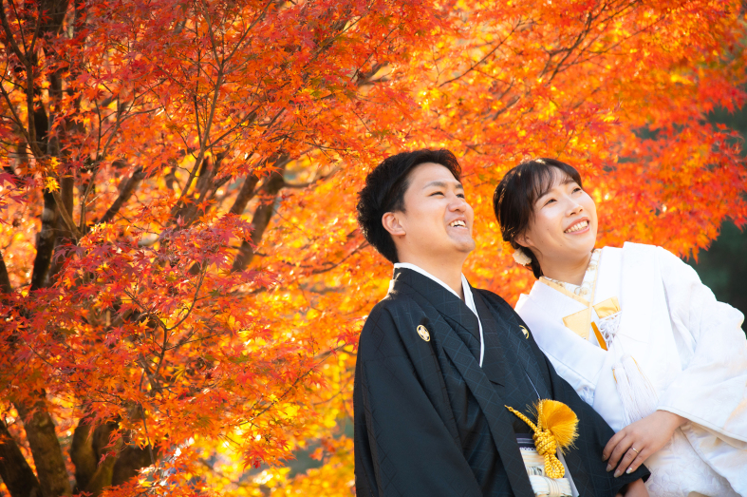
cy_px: 250
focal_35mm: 122
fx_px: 2529
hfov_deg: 16.8
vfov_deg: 11.2
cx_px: 372
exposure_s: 1/640
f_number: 4
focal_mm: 120
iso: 400
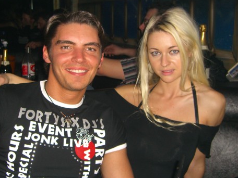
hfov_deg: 38.1
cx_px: 102
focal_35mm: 50
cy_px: 87
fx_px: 344
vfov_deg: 29.1
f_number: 2.8
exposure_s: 1/60
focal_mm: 7.9
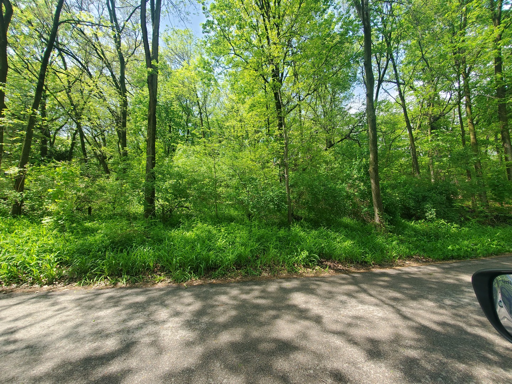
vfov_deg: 89.9
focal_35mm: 13
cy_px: 192
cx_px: 256
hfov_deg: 106.2
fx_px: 192
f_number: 2.2
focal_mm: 1.8
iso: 50
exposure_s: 1/235
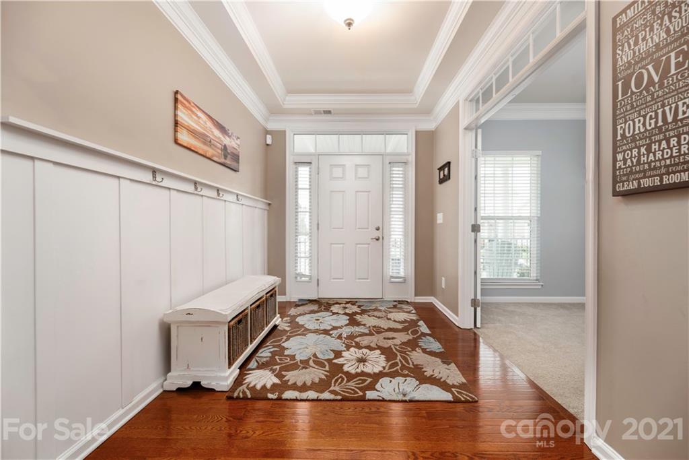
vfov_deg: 81.2
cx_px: 344
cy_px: 230
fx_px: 268
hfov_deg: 104.2
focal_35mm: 14
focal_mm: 14
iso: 320
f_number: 6.3
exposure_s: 1/60
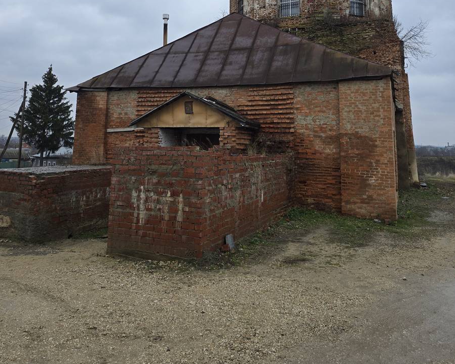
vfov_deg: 46.3
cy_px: 79
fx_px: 404
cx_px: 228
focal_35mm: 30
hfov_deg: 58.8
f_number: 1.7
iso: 50
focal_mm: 6.3
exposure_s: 1/180
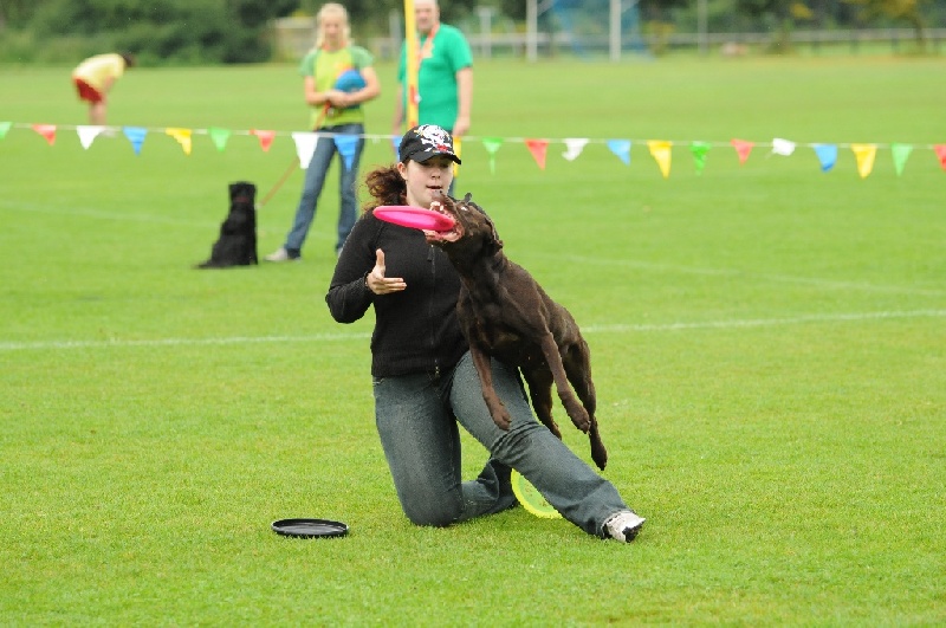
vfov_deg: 7.9
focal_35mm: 174
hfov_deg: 11.8
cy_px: 314
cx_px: 473
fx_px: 4566
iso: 800
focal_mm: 116
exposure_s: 1/640
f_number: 2.8
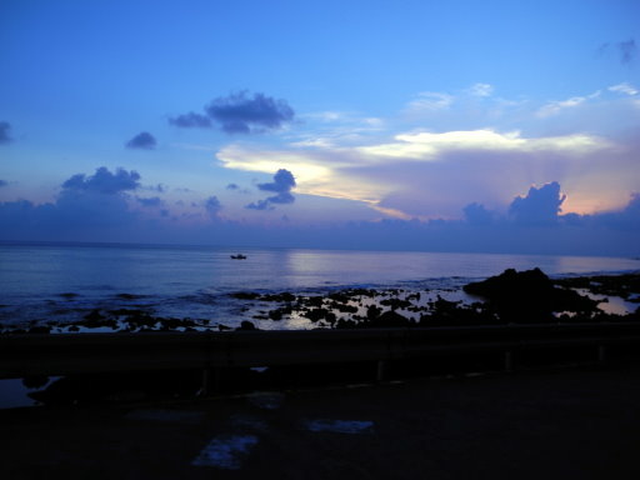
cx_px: 320
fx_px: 555
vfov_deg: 46.8
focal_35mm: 30
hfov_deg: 60.0
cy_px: 240
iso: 100
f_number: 2.8
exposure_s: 1/537
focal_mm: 6.4
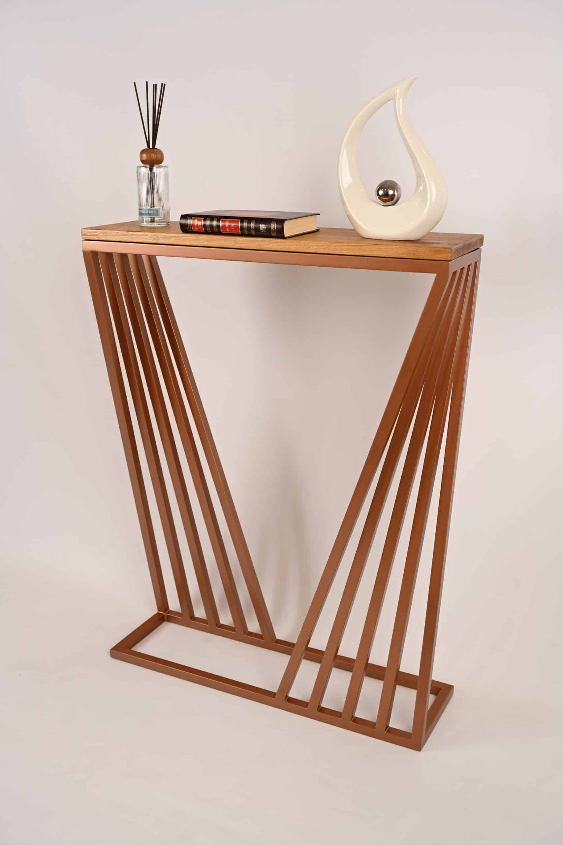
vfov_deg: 51.9
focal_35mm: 37
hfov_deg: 35.9
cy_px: 422
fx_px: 868
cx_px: 282
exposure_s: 1/10
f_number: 5.6
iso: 80
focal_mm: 37
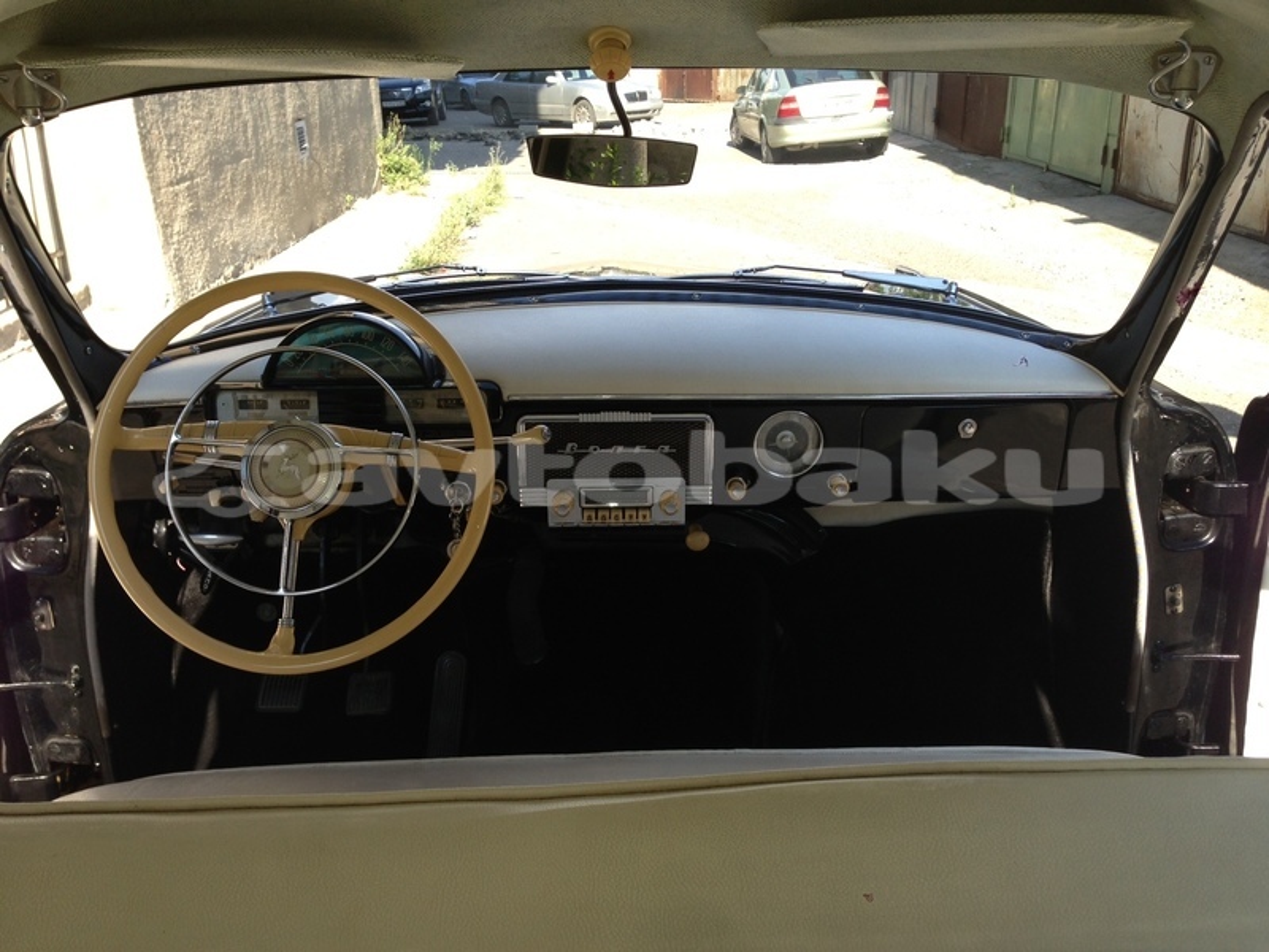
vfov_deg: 42.9
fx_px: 1210
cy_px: 476
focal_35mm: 33
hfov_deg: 55.4
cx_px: 634
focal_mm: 4.13
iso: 64
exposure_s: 1/347
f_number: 2.4
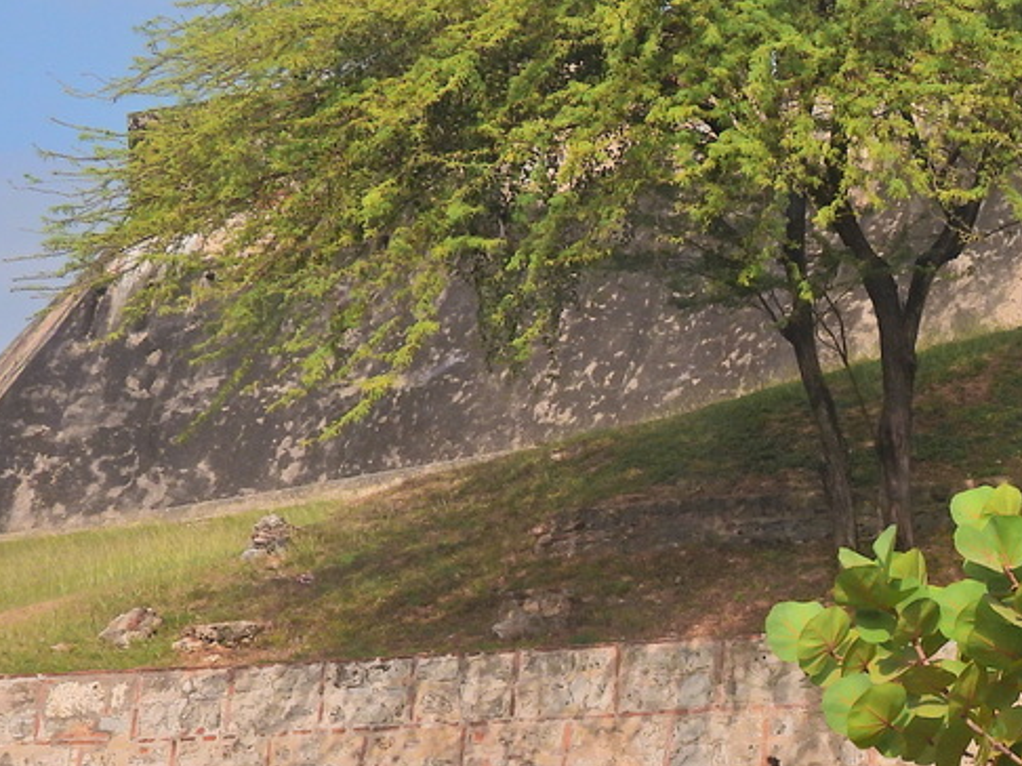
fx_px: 4279
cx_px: 965
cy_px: 669
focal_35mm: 145
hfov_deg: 13.5
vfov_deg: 10.2
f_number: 3.5
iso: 100
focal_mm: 9.8
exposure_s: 1/800
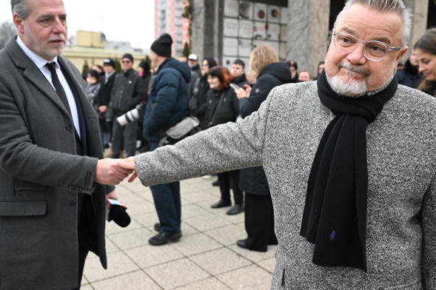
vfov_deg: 38.2
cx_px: 219
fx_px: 419
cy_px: 132
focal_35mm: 35
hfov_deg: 55.0
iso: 3200
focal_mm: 29.5
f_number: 4
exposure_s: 1/1000
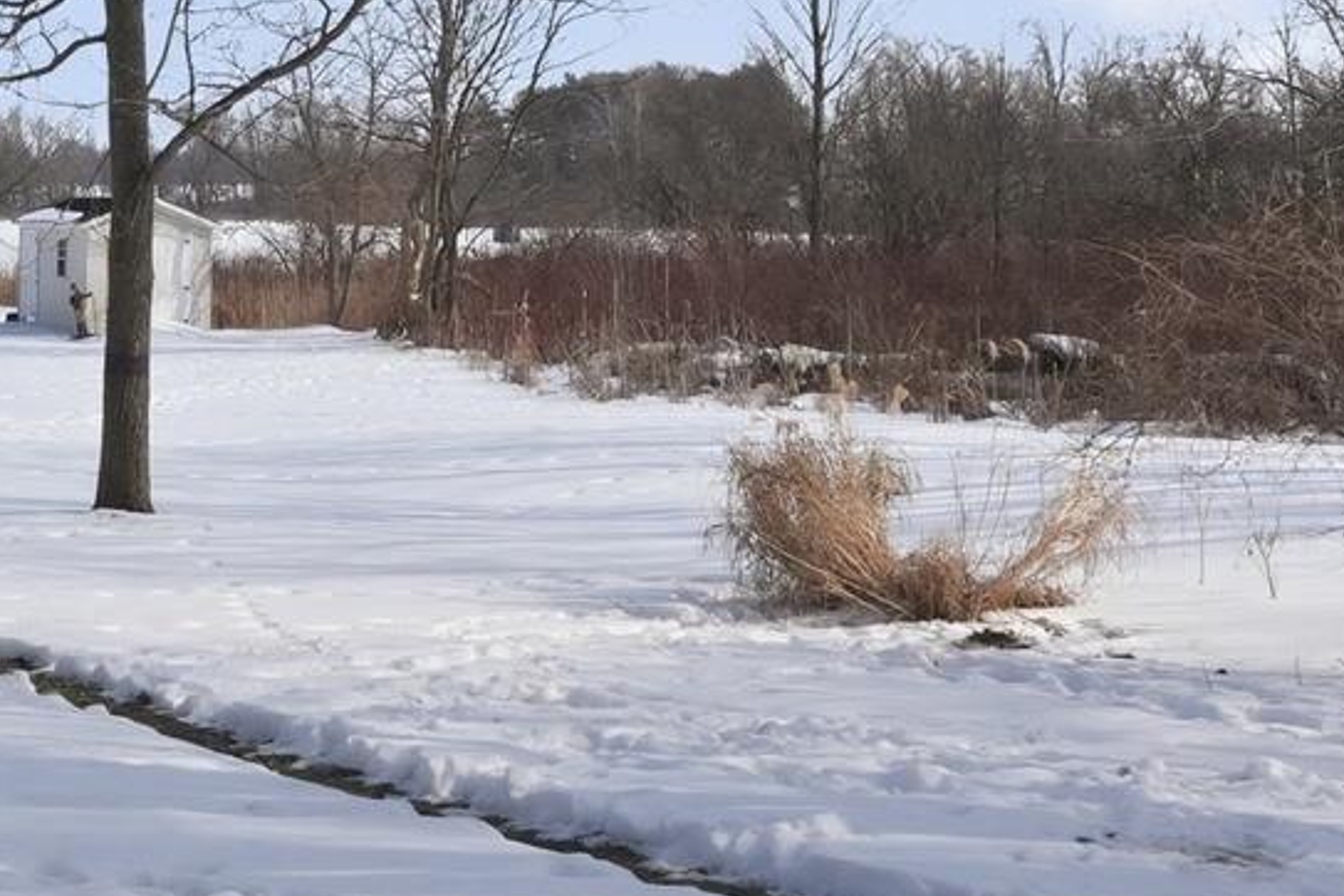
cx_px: 0
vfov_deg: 19.5
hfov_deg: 27.6
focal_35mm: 69
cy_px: 184
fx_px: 2576
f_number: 10
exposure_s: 1/1000
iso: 250
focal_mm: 10
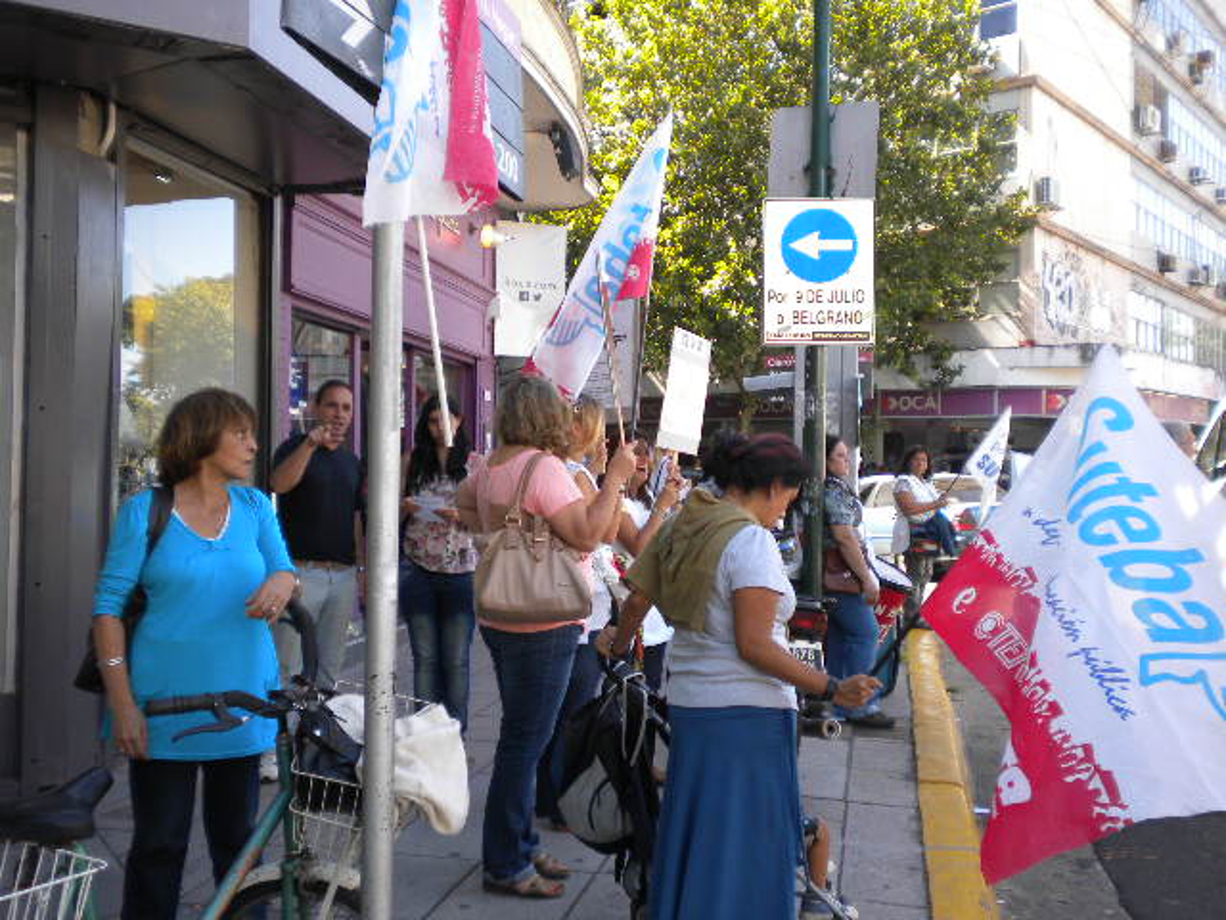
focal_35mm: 35
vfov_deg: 40.7
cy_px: 460
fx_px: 1240
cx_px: 613
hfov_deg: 52.6
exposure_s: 1/119
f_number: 3.1
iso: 80
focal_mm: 6.3
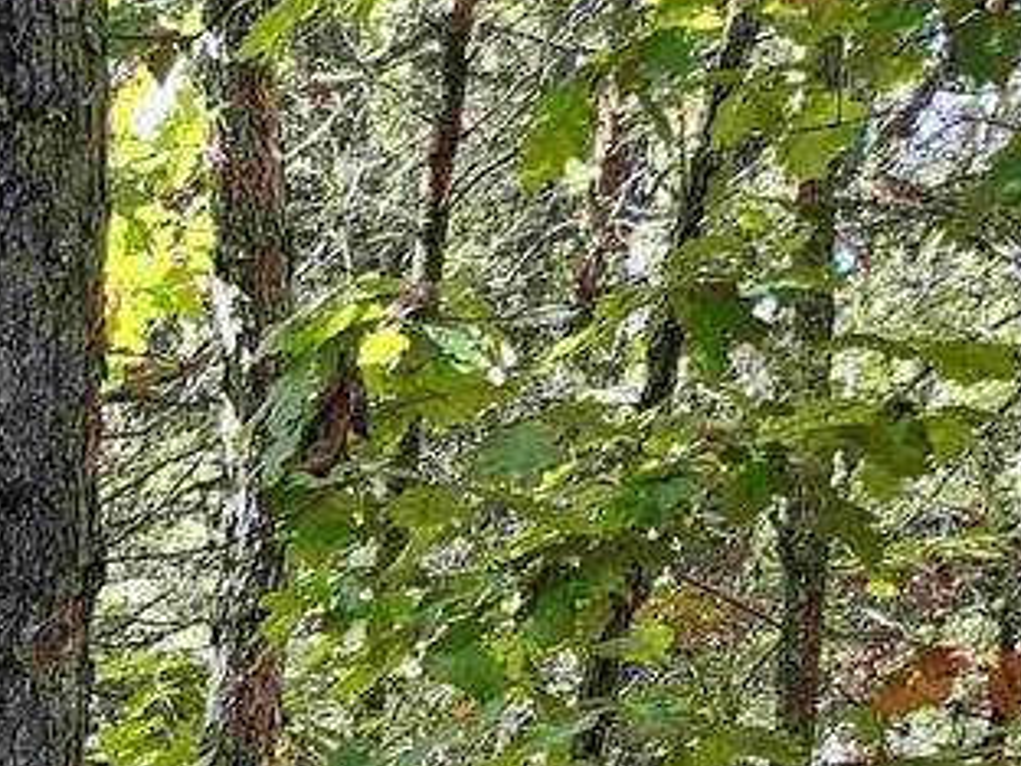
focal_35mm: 106
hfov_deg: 14.7
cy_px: 1457
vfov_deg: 12.5
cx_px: -1119
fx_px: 3126
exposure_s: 1/180
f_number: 1.8
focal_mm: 5.4
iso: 125
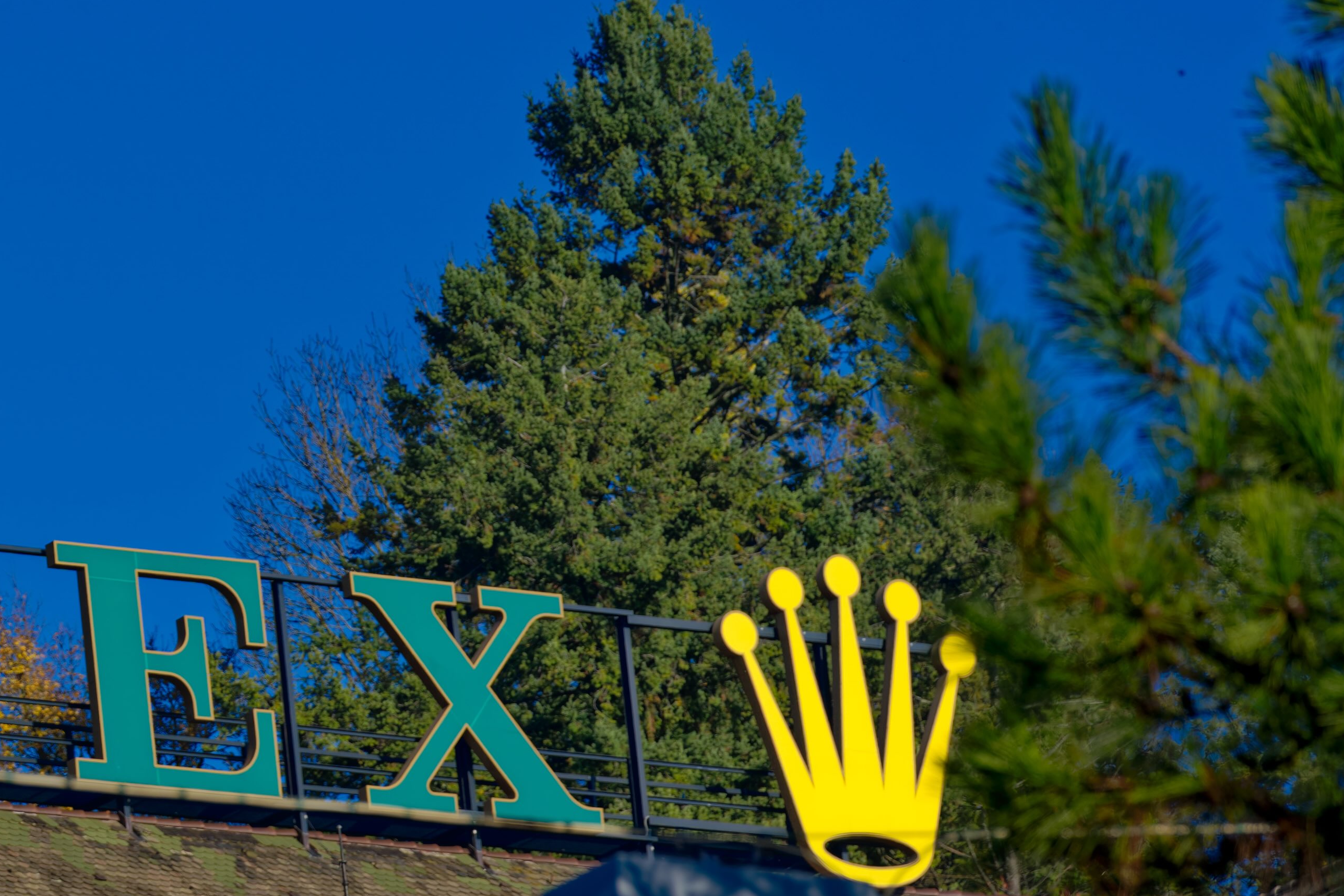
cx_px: -107
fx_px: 15829
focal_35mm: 424
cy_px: 464
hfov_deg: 4.9
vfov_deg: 3.2
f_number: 5
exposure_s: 1/800
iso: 100
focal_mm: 182
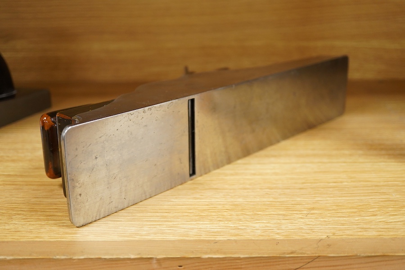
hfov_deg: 43.6
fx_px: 506
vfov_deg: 29.9
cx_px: 202
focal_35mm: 45
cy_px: 135
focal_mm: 30
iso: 1250
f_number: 3.5
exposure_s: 1/125
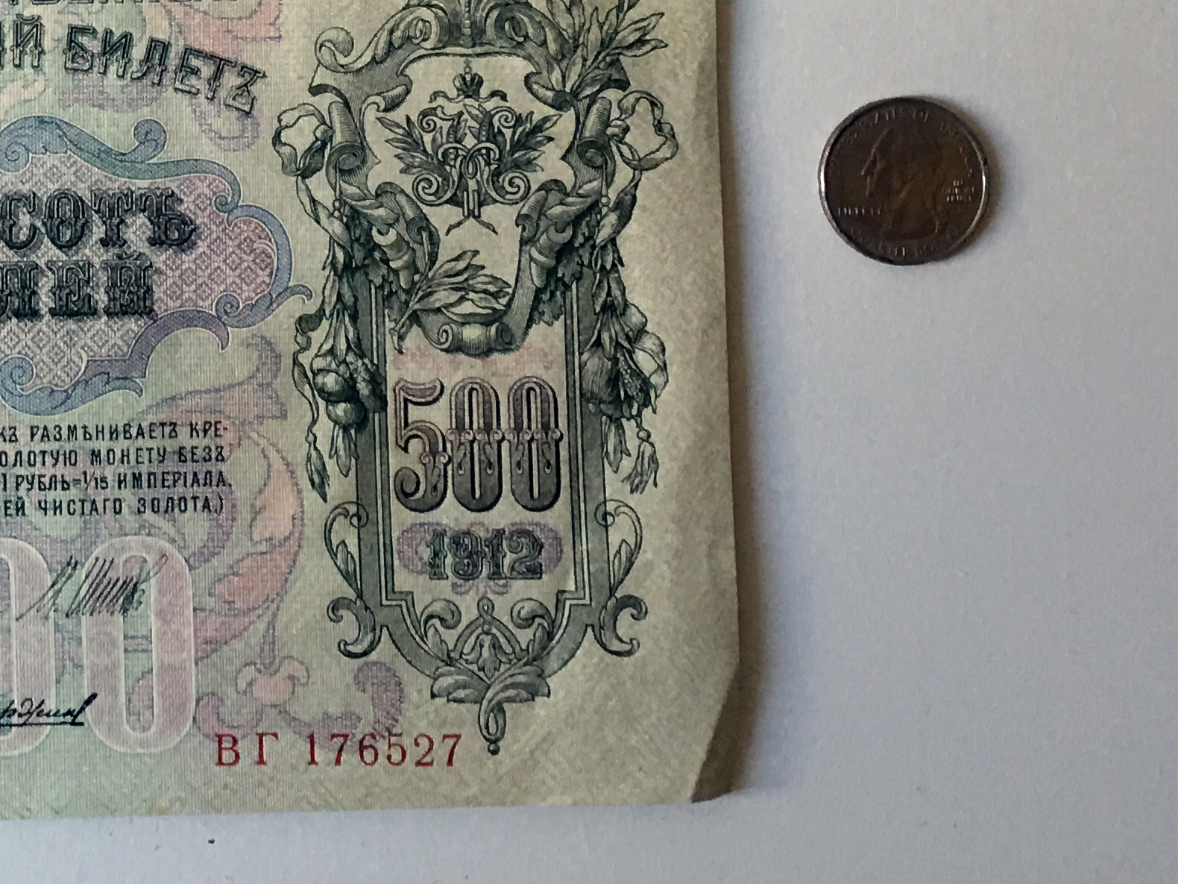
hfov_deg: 24.8
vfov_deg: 19.2
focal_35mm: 74
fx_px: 2518
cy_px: -54
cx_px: -63
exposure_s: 1/15
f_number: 2.2
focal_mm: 4.15
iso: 40
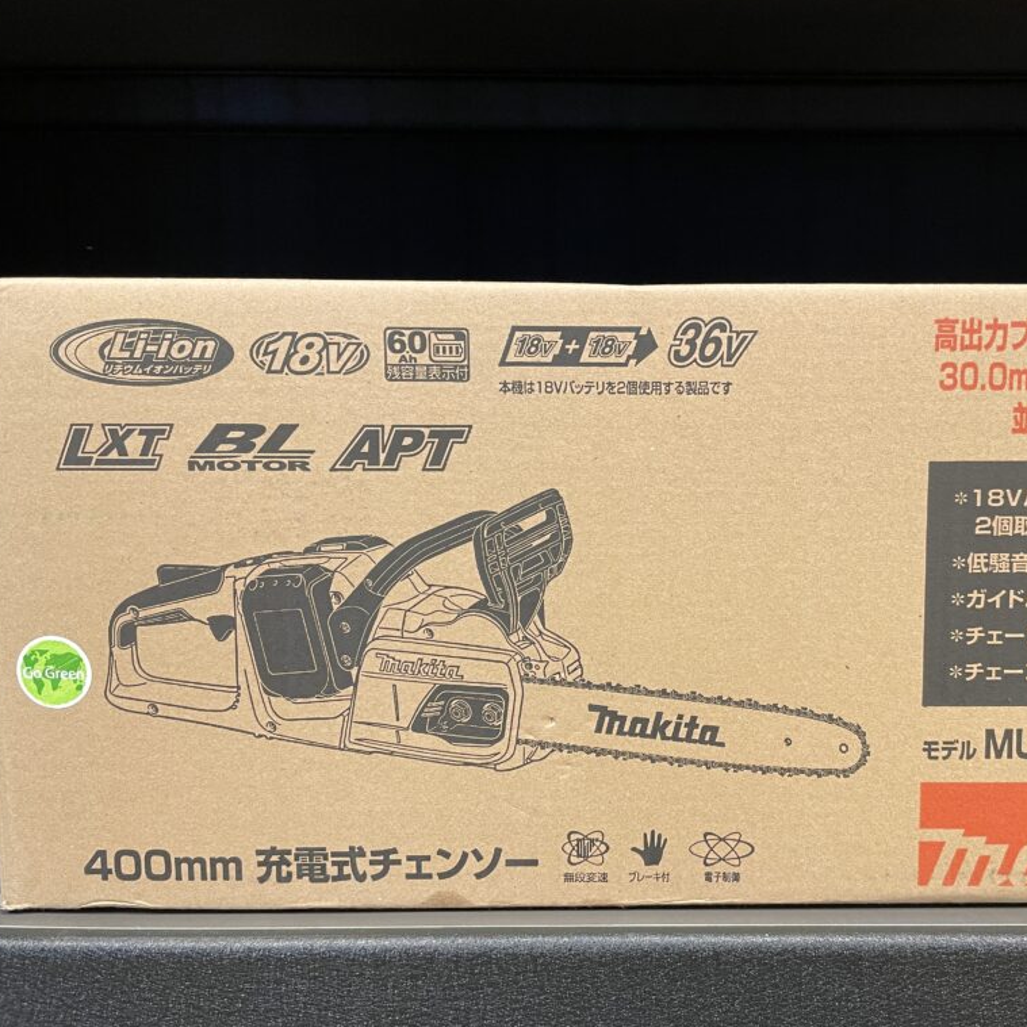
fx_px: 1041
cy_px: 510
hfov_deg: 51.9
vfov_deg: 52.5
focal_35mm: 31
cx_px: 651
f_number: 1.6
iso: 125
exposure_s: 1/50
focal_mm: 4.2
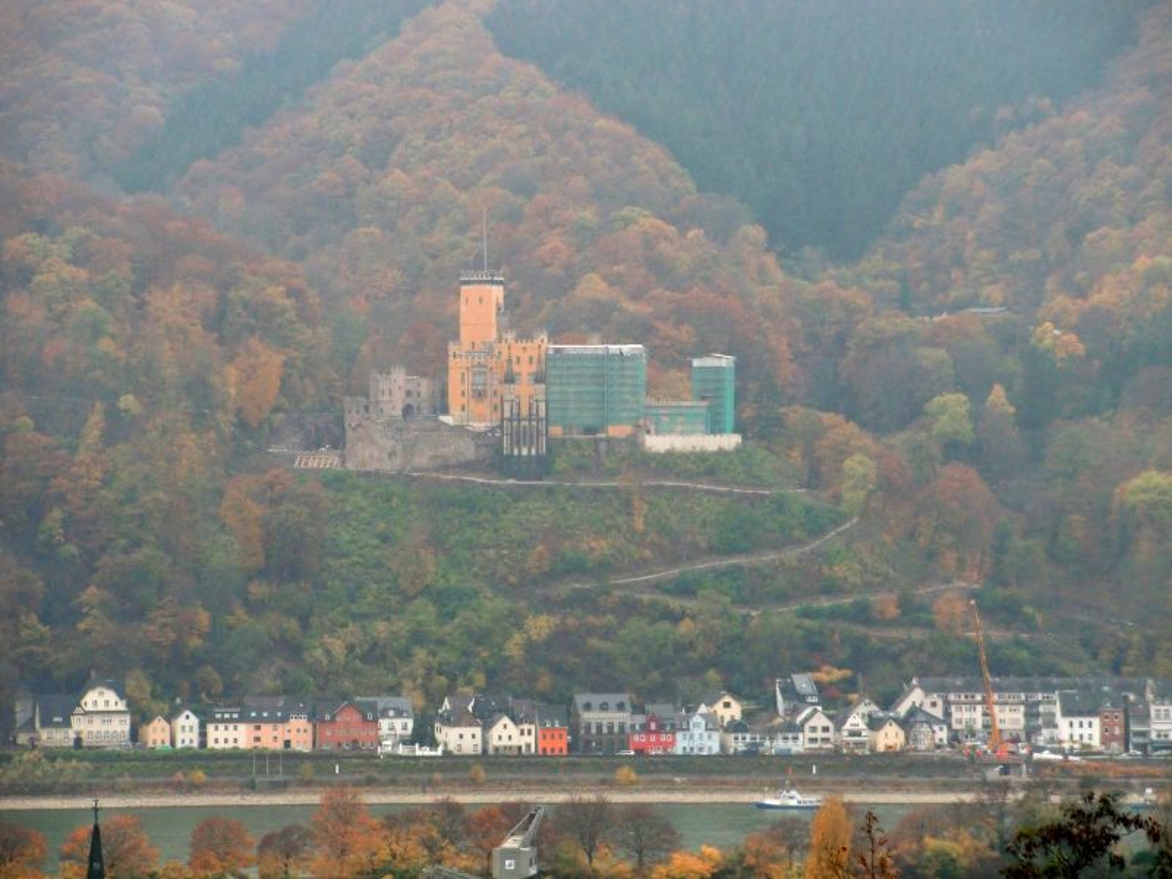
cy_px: 440
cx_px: 586
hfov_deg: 11.8
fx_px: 5688
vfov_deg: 8.8
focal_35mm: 168
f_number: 4.8
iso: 320
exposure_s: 1/160
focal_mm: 30.1
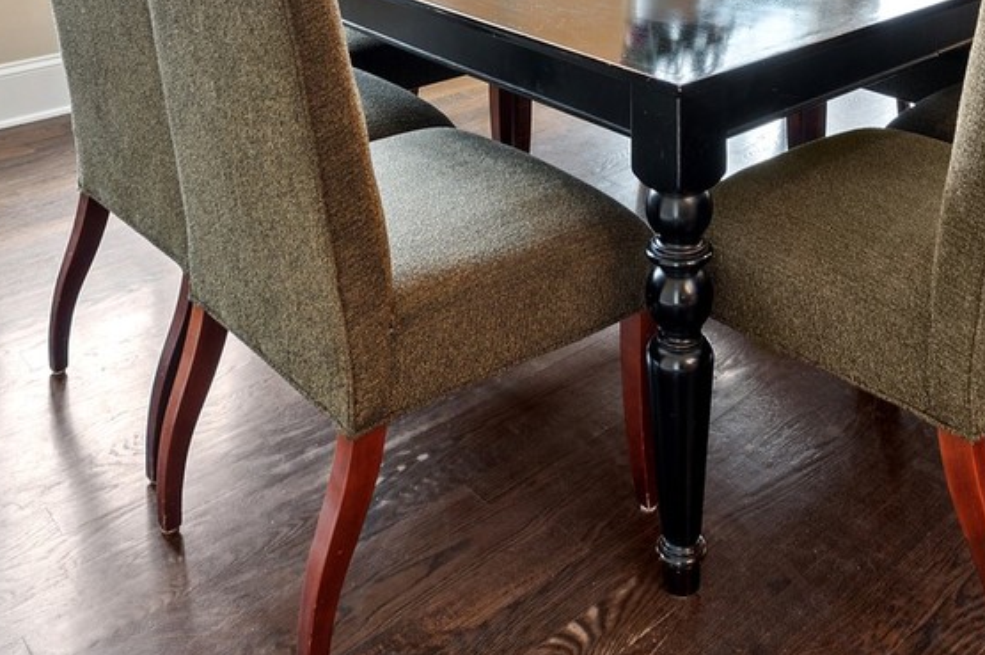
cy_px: -282
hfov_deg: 47.0
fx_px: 1121
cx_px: 623
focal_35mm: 41
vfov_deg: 25.8
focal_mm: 14
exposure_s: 4
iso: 100
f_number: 9
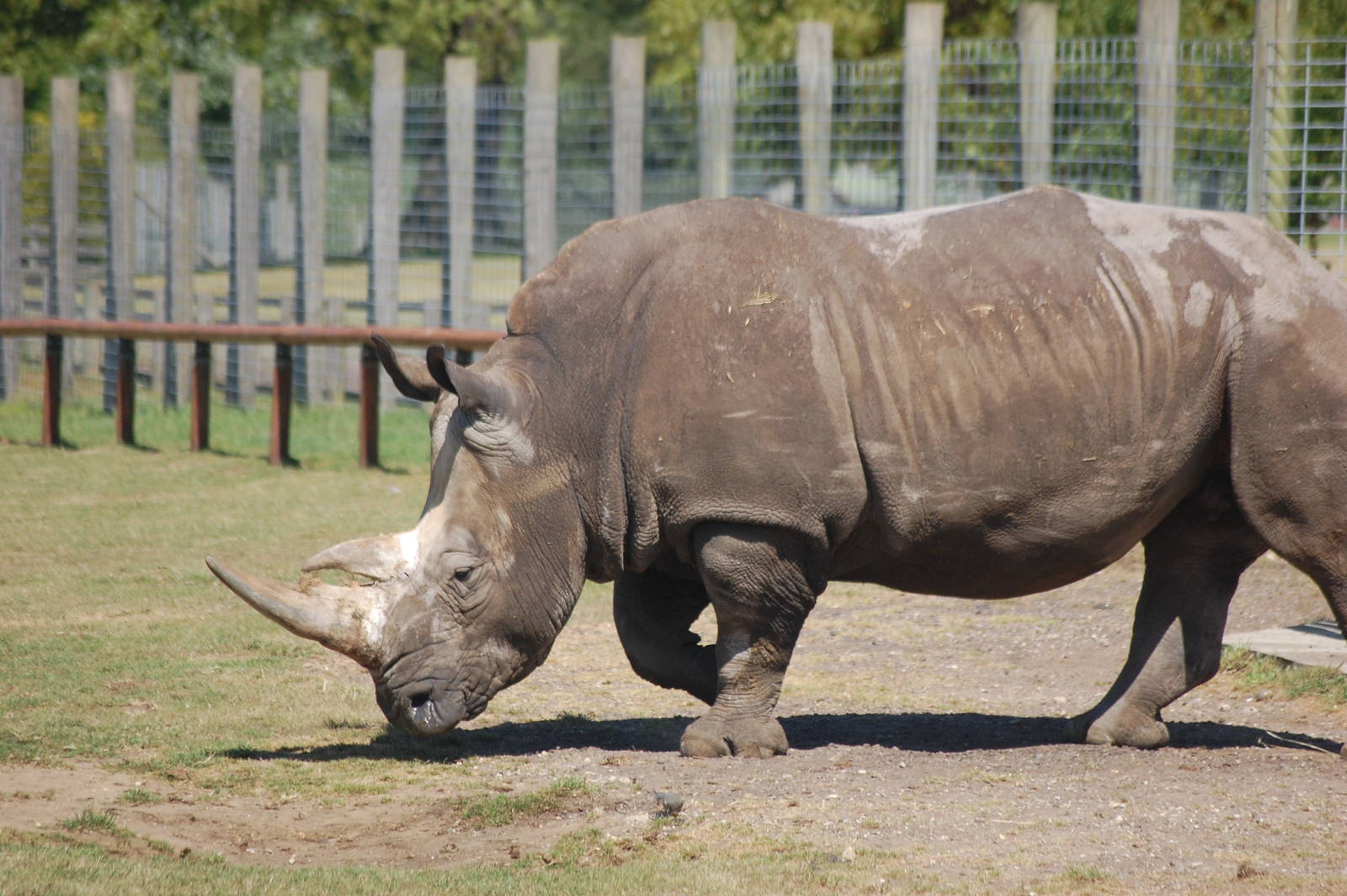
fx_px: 11215
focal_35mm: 300
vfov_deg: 4.6
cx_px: 674
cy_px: 448
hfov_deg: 6.9
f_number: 5.6
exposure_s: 1/800
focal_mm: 200
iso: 400
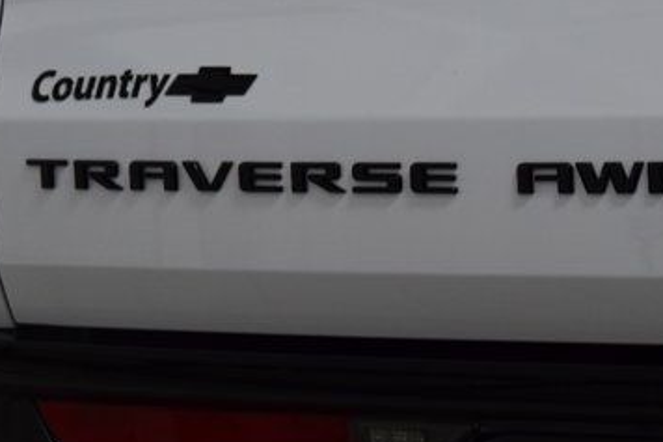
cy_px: 120
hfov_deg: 10.9
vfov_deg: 7.3
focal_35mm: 189
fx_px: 3479
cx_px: 332
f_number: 5.6
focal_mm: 70
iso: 1600
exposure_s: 1/125
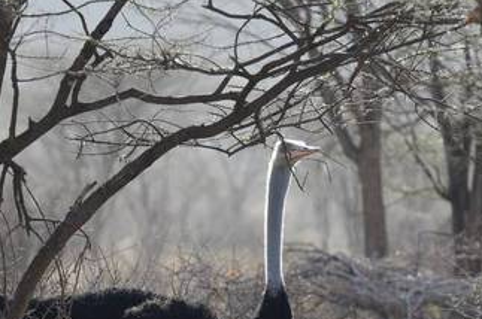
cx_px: 200
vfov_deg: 2.1
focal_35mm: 650
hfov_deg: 3.2
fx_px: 8686
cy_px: 281
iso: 250
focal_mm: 200
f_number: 5.3
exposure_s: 1/500
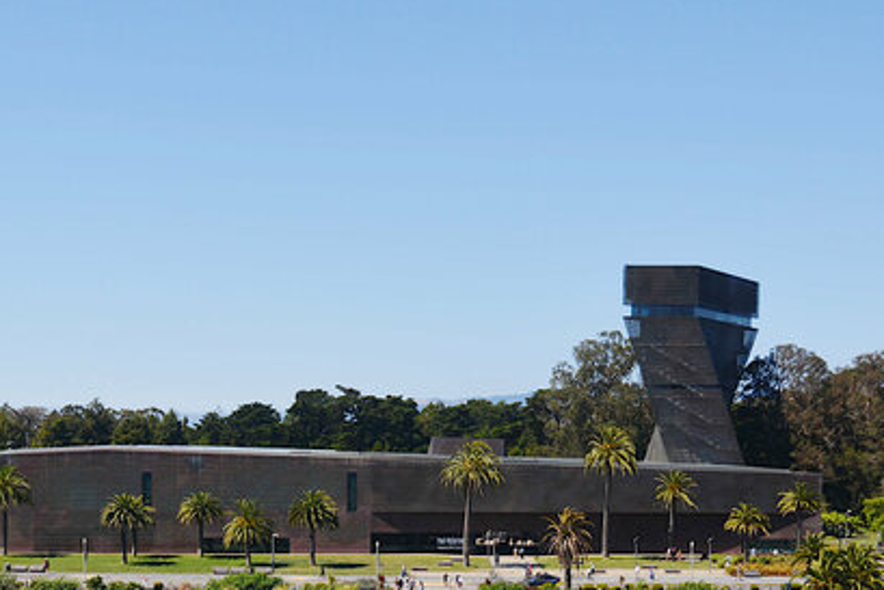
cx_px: 287
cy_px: 446
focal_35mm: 47
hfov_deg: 41.3
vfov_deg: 28.2
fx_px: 1154
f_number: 8
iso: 100
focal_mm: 20
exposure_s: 1/250
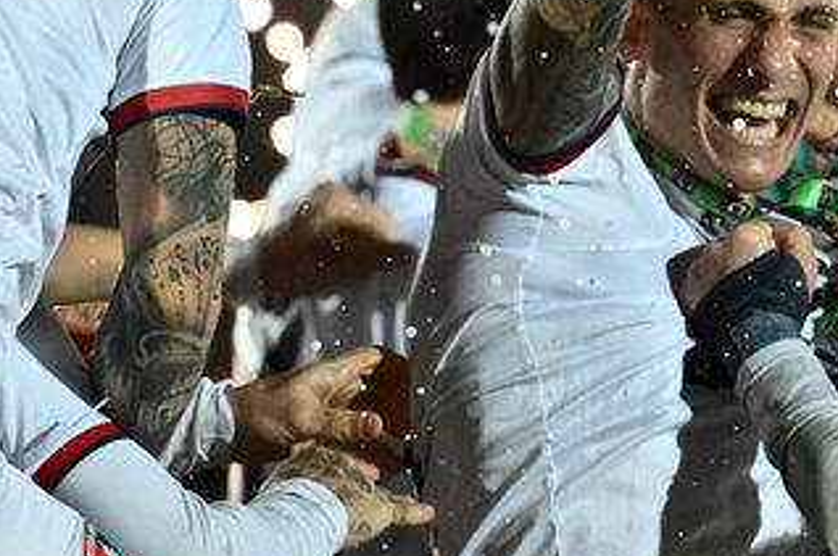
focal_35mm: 1290
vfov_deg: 1.1
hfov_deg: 1.6
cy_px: -153
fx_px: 29982
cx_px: 756
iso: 3200
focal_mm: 400
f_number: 3.2
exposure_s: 1/1600
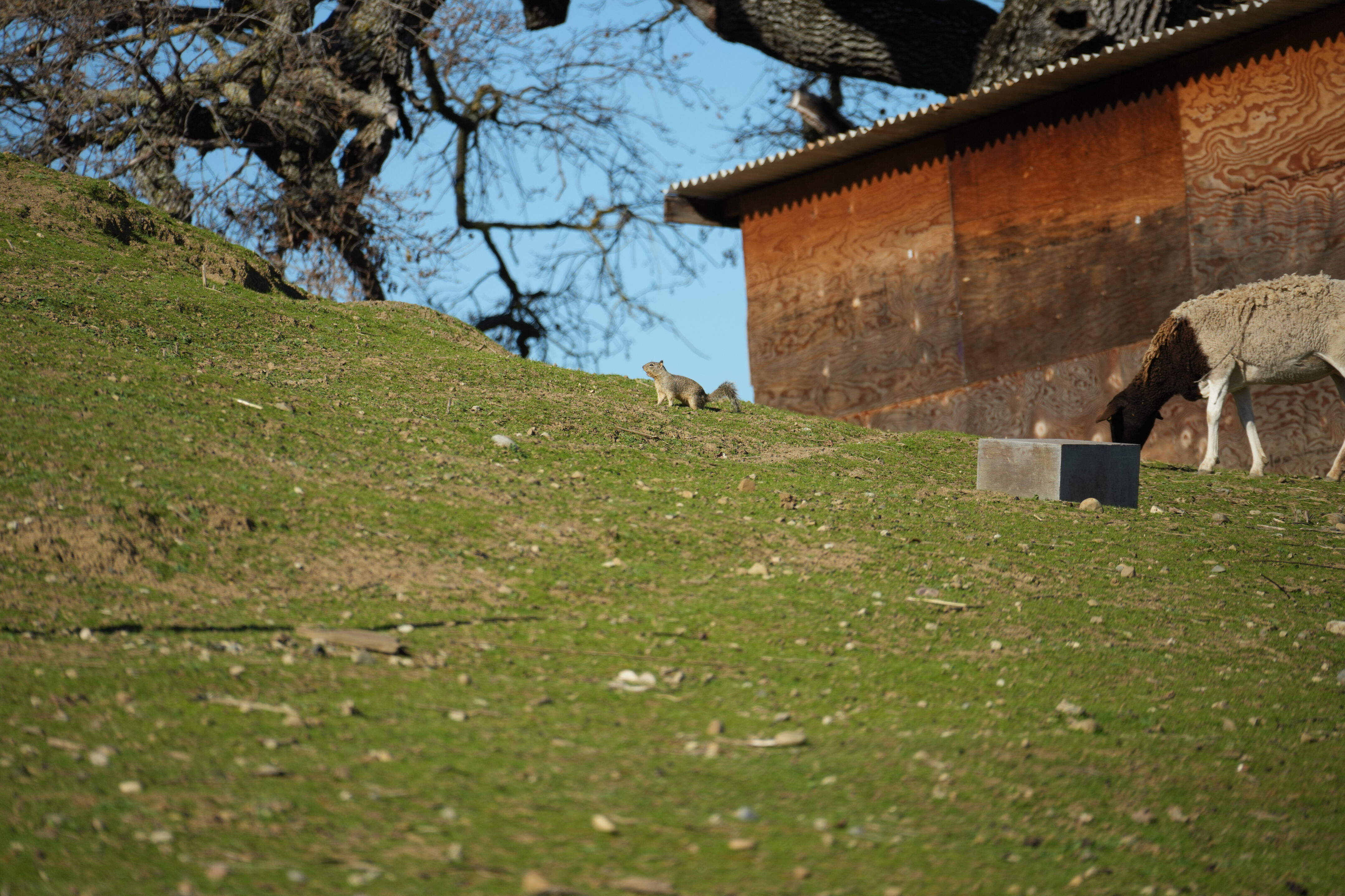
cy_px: 448
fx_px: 11207
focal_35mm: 300
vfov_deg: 4.6
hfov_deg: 6.9
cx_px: 672
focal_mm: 300
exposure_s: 1/1600
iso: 400
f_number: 7.1
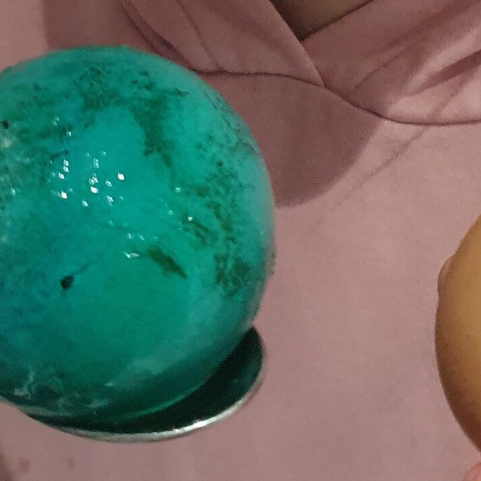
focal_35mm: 83
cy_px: -59
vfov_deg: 19.9
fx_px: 1305
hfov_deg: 20.8
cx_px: 297
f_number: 1.5
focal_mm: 4.32
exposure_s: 1/33
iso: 640
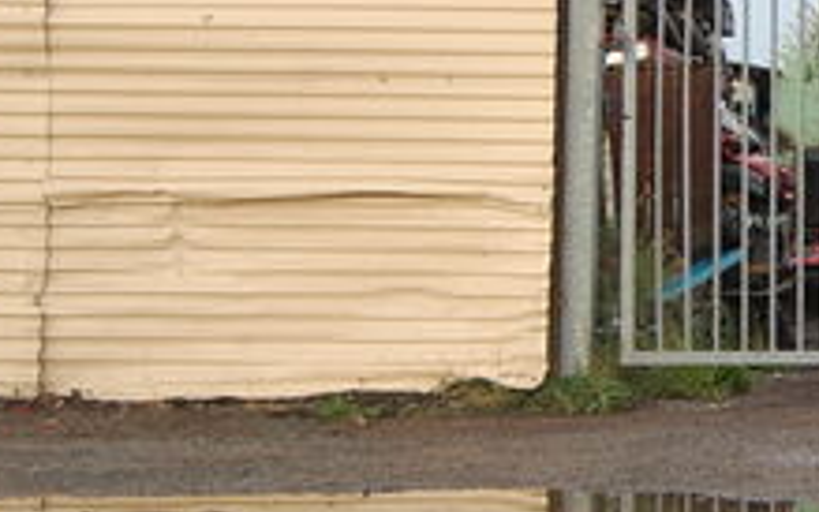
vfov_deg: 12.2
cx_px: 1021
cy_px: 187
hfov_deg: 18.3
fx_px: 2389
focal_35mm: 107
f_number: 5.6
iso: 320
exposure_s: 1/125
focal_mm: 24
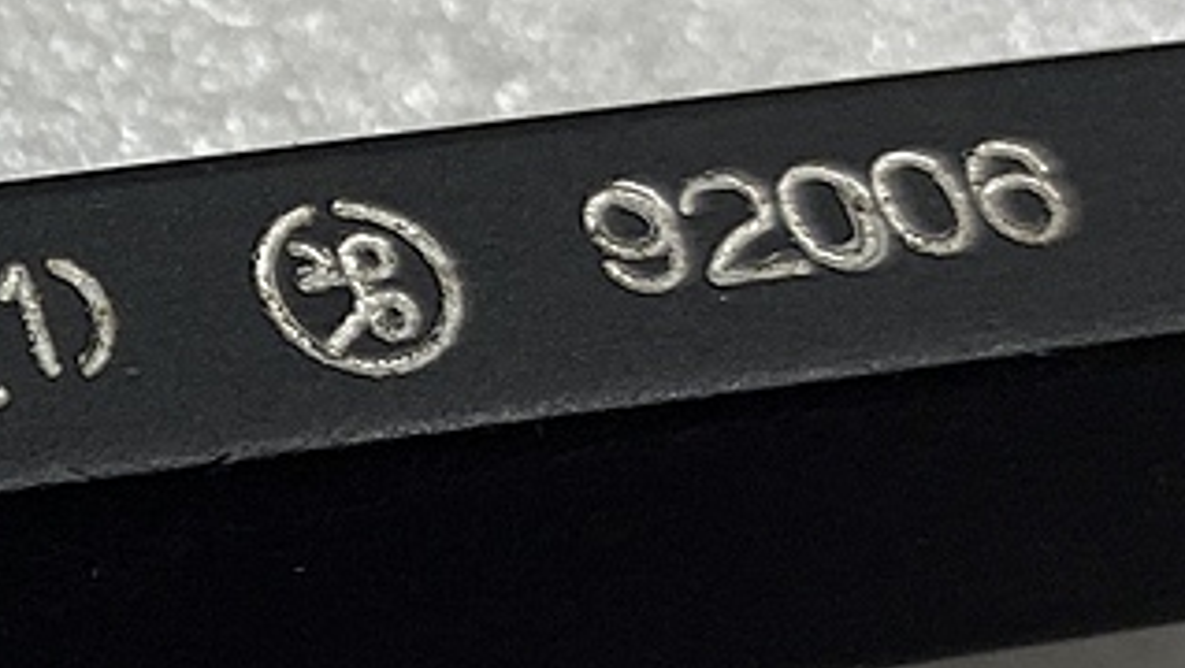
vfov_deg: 9.1
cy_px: 596
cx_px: -791
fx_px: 4182
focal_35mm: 133
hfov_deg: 14.6
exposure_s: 1/311
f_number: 1.8
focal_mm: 4.25
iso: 32
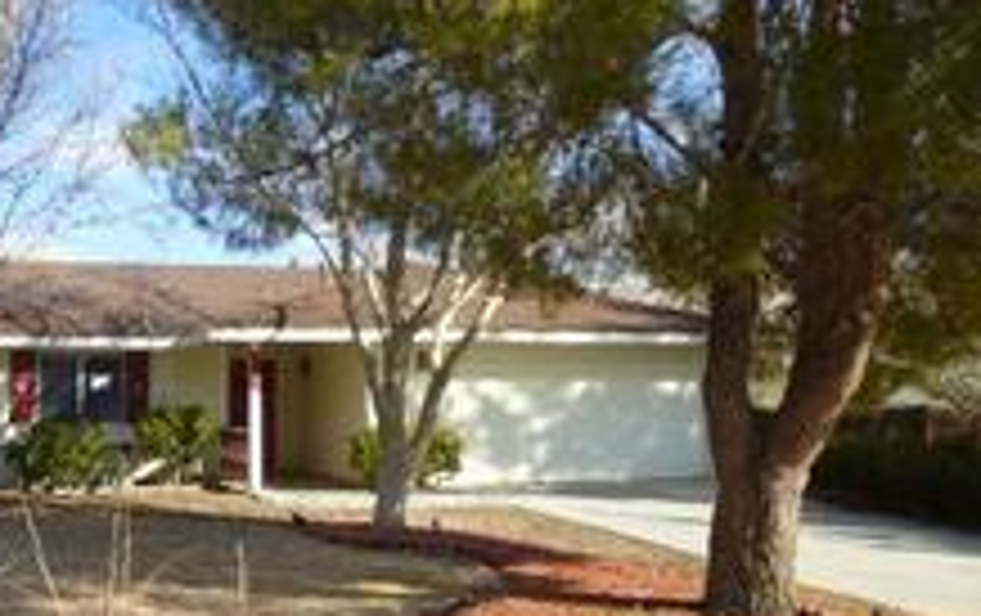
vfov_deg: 30.5
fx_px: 1125
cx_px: 207
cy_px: 211
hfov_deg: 45.0
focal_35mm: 42
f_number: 3.1
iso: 100
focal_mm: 4.5
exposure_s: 1/640
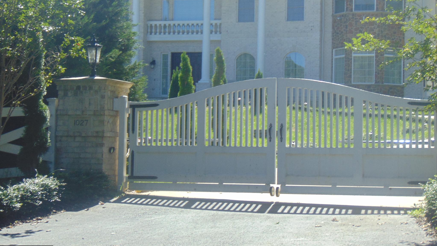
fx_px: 1367
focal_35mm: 118
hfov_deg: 18.2
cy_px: 98
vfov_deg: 10.3
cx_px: 219
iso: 80
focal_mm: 19.4
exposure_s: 1/400
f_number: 3.9
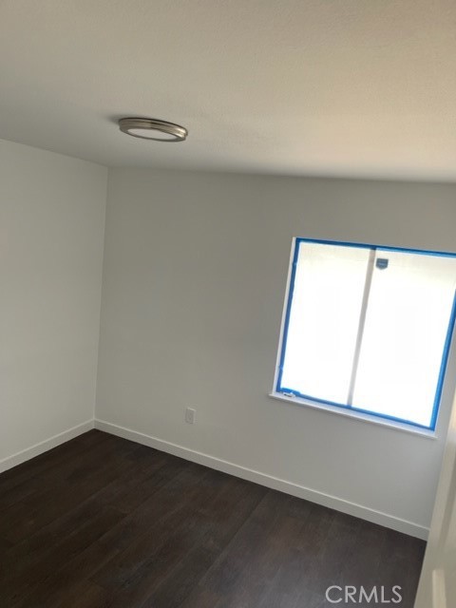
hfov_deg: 53.1
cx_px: 228
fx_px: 457
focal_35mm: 26
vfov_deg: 67.3
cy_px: 304
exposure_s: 1/121
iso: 40
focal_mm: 5.1
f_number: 1.6
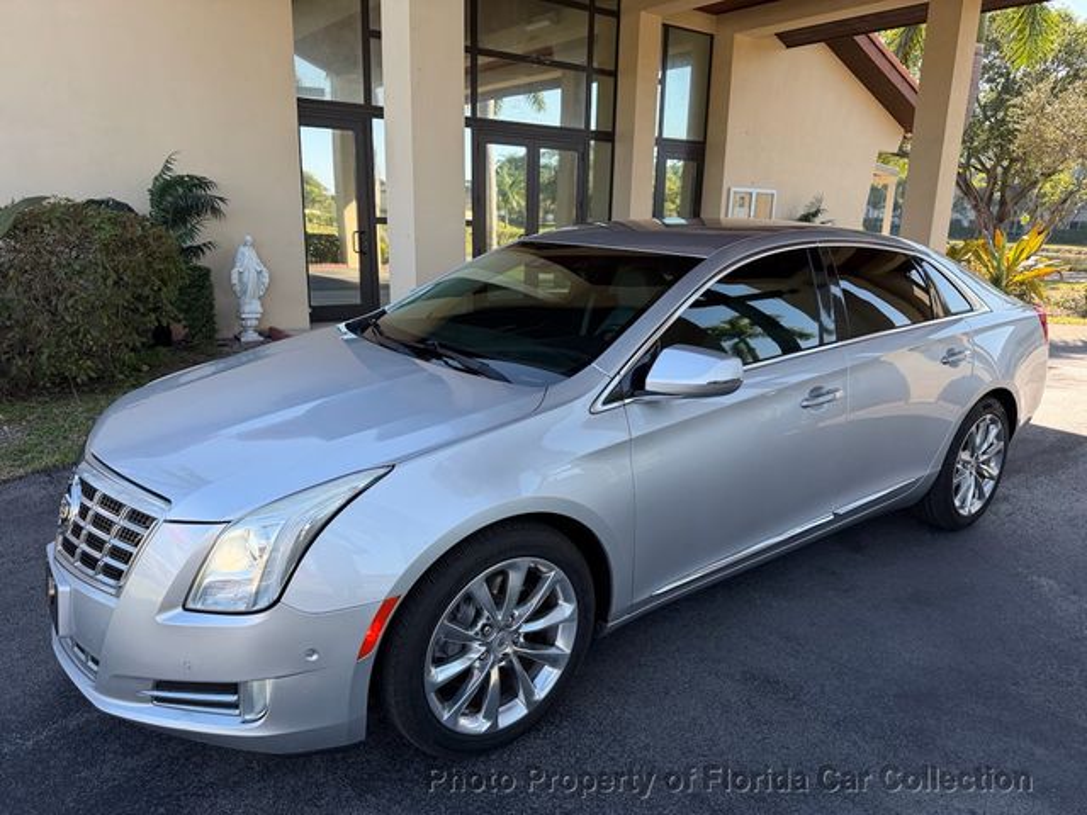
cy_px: 408
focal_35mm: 24
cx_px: 544
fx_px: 754
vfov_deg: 56.8
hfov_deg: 71.6
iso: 80
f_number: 1.78
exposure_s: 1/708
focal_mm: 6.76
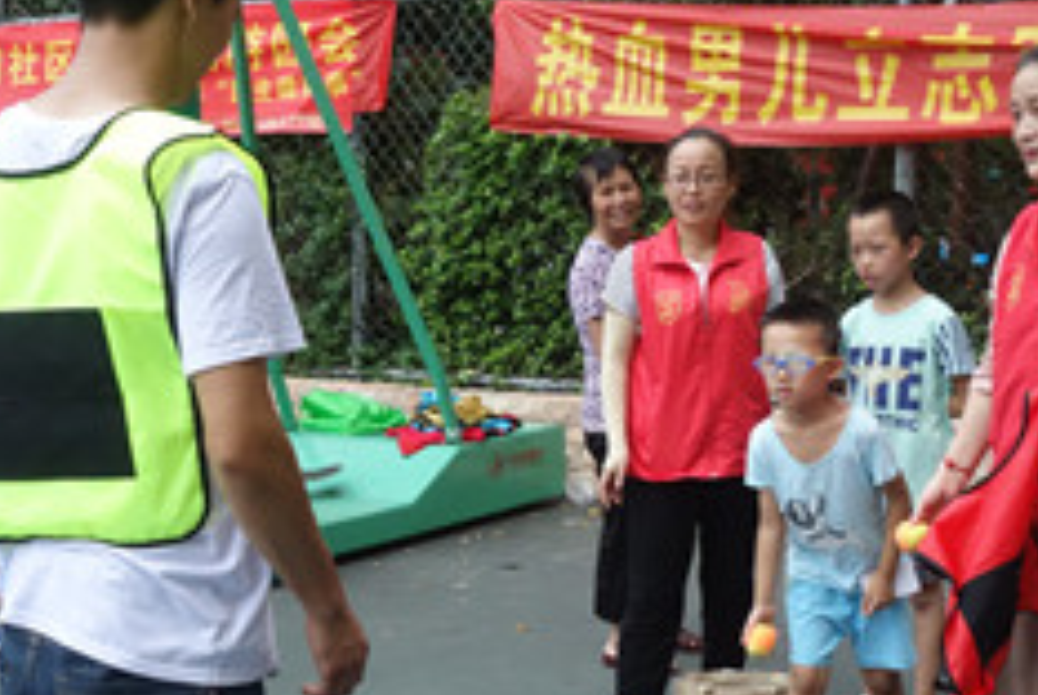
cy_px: 461
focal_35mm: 60
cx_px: 597
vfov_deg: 22.6
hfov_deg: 33.3
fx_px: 1732
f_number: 5
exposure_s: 1/640
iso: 800
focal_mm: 10.4
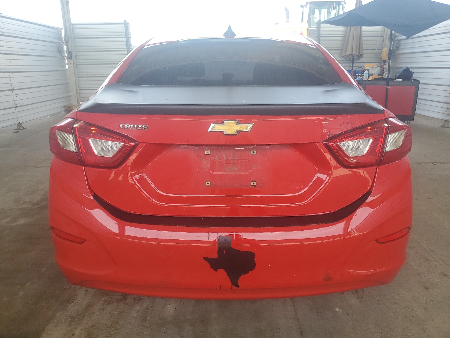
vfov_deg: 53.1
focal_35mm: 26
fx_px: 338
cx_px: 225
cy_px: 169
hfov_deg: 67.3
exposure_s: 1/435
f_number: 1.5
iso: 50
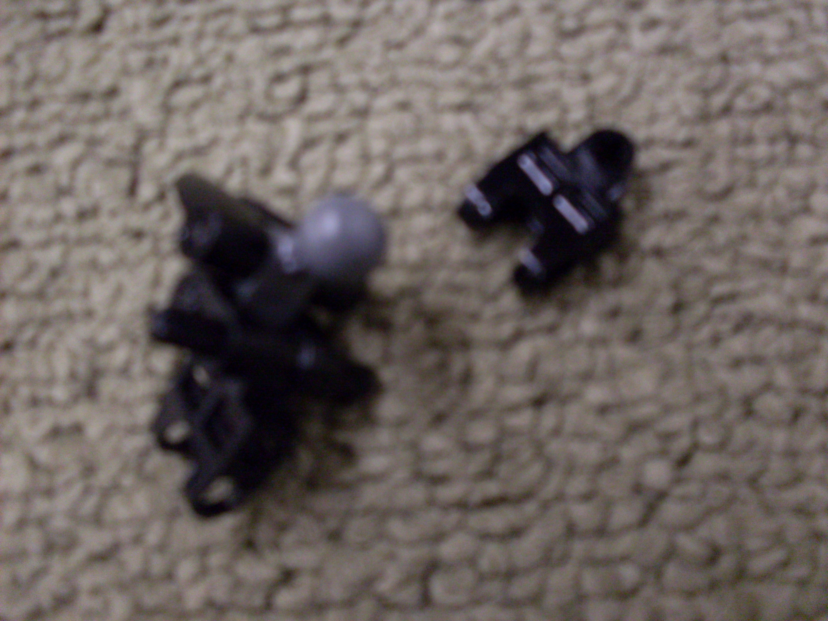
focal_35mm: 38
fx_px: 909
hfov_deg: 49.0
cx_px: 414
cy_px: 310
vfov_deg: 37.7
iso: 200
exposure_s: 1/15
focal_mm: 6.3
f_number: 2.8
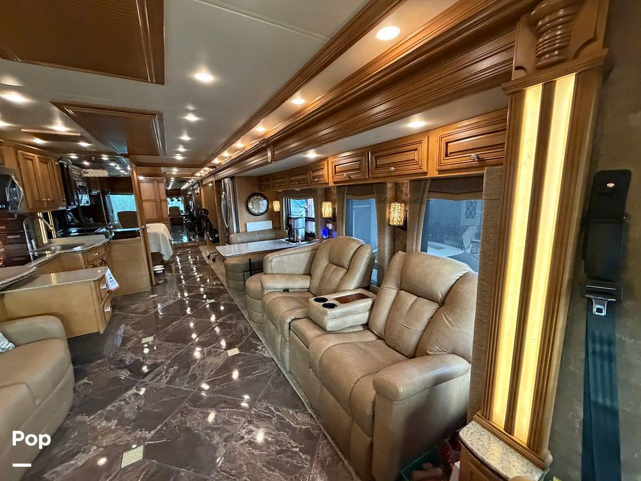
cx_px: 320
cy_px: 240
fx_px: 259
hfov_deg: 102.1
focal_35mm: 14
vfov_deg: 85.7
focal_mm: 2.22
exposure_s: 1/60
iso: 800
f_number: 2.2
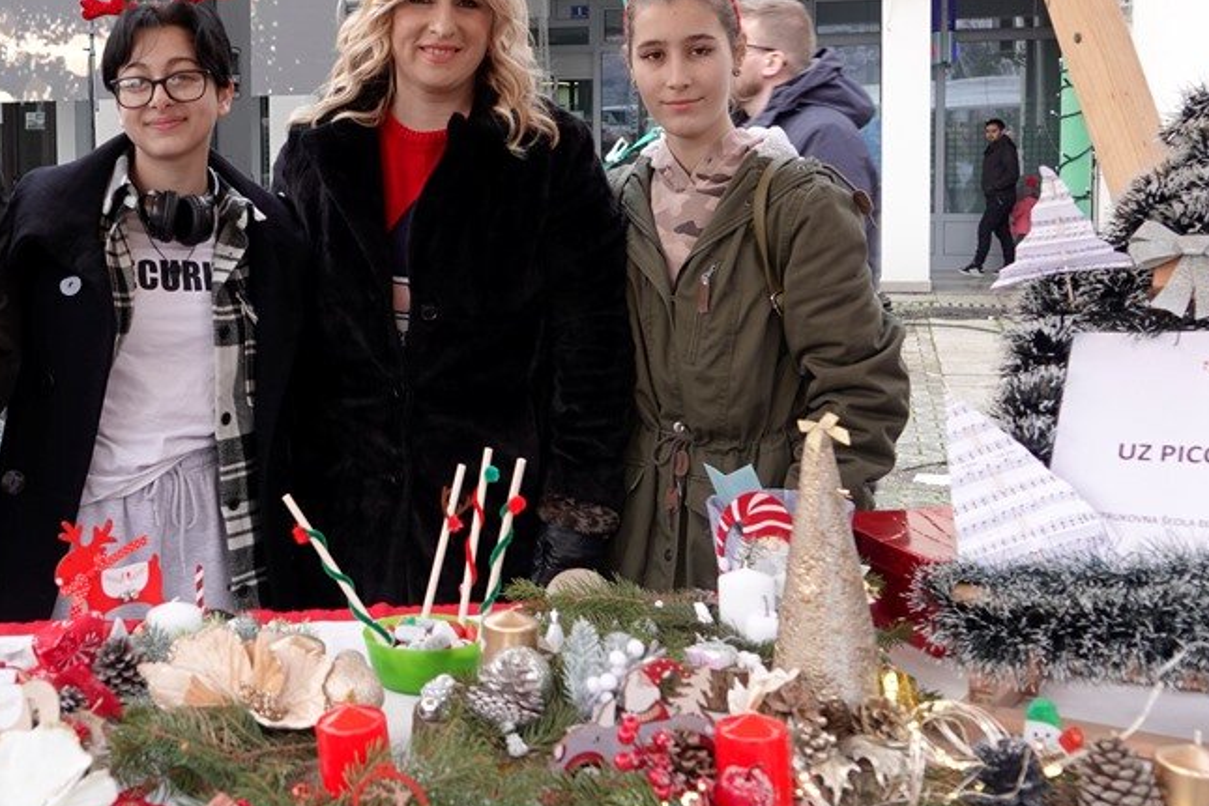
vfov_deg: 29.0
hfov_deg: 41.6
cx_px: 324
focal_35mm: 46
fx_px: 1545
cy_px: 240
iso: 100
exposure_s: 1/100
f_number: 2.8
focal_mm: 10.59
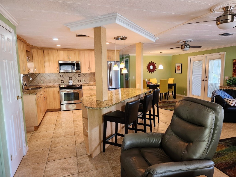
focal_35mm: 23
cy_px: 88
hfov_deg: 73.9
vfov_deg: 58.9
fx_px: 157
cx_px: 118
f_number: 1.8
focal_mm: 5.4
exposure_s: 1/120
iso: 500
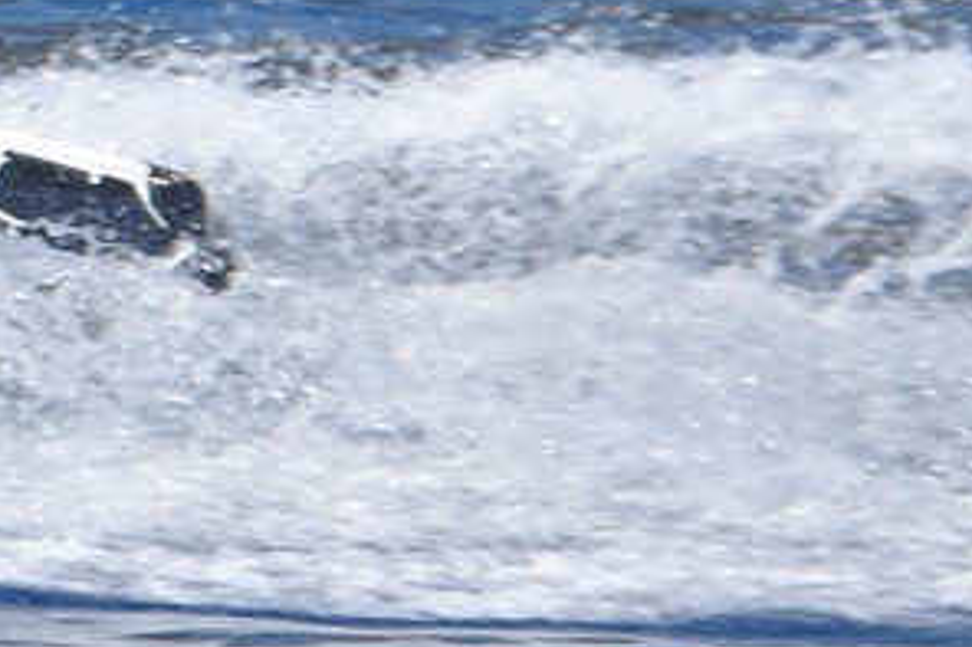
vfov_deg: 2.0
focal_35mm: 680
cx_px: -798
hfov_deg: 3.0
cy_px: -253
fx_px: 18353
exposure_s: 1/800
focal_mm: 105
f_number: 7.1
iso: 200
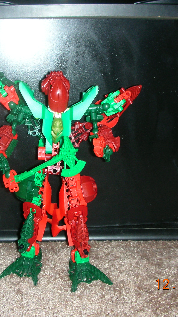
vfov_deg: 40.6
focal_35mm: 51
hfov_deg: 23.3
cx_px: 50
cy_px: 158
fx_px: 428
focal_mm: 5.8
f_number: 3
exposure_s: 1/60.1
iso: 50
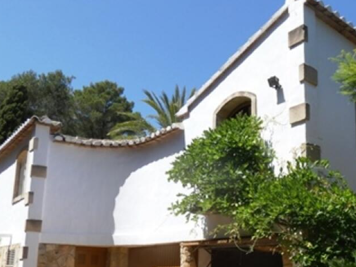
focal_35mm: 38
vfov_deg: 36.7
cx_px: 259
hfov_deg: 47.5
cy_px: 203
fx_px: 391
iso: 80
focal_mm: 3.6
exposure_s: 1/800
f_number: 3.5
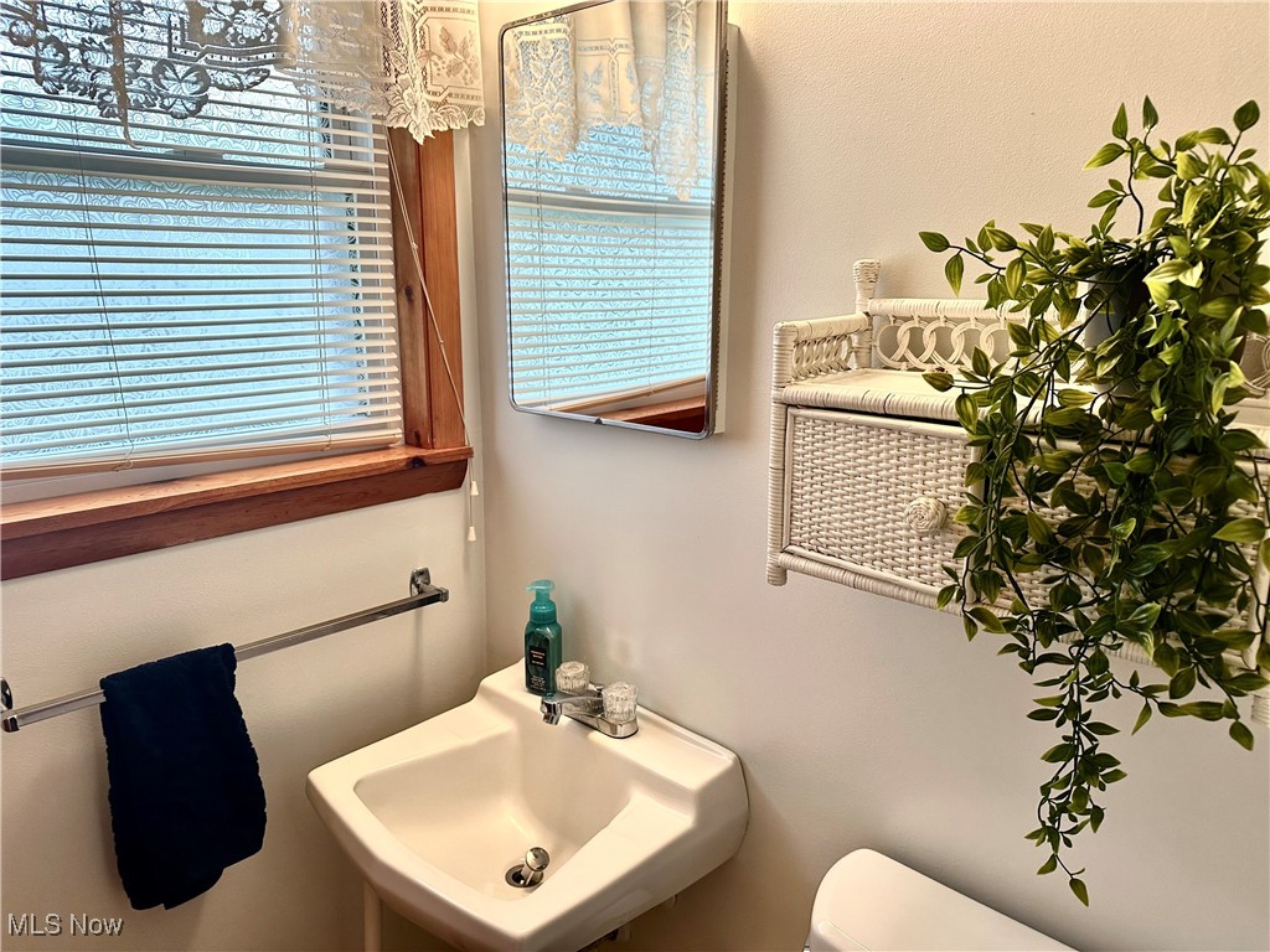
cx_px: 635
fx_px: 881
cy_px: 476
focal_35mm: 24
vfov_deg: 56.8
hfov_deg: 71.6
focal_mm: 6.86
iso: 160
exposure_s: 1/120
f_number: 1.78
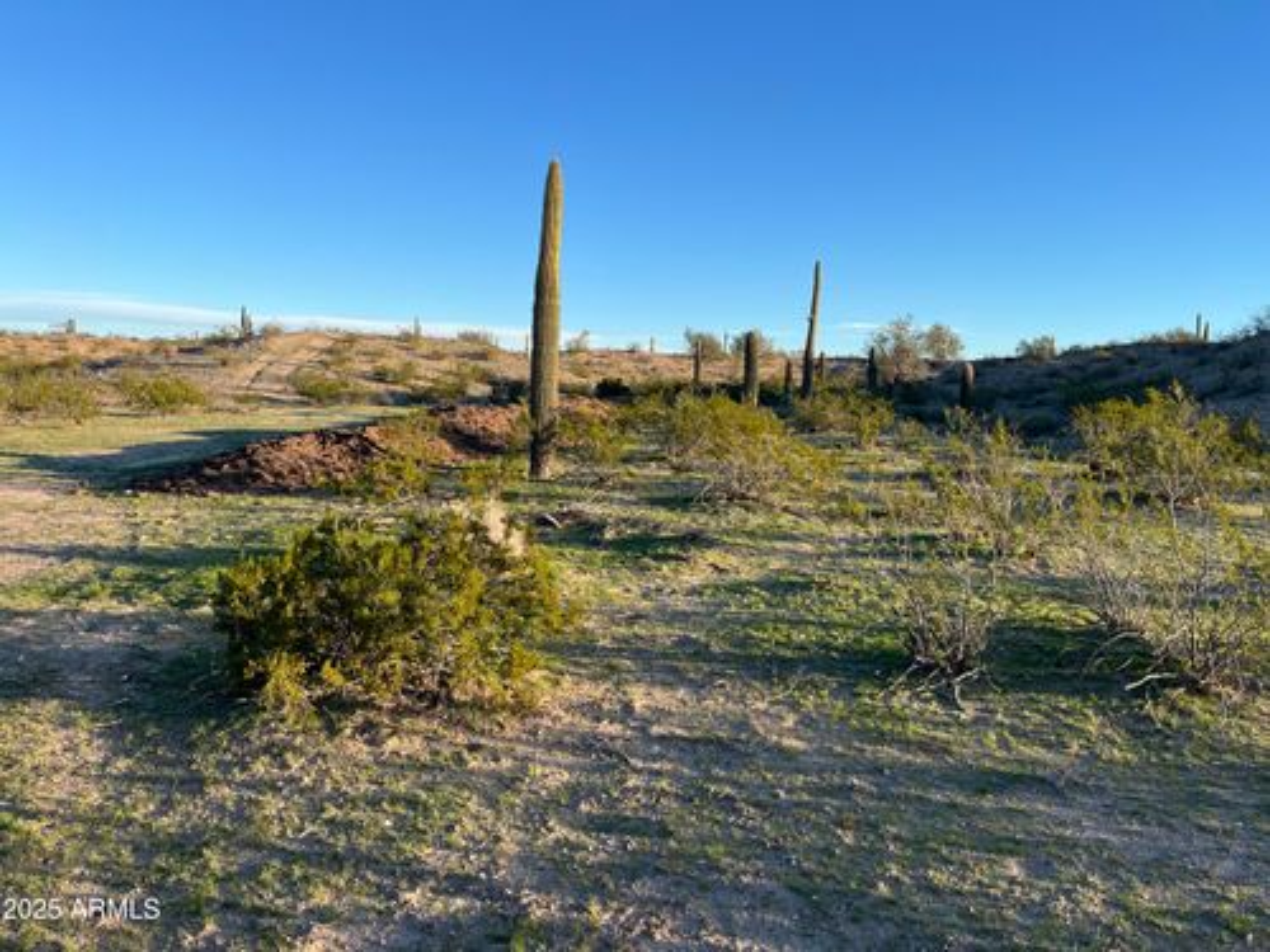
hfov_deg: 67.3
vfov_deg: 53.1
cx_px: 635
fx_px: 954
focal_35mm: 26
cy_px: 476
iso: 50
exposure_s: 1/1404
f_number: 1.6
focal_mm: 5.1
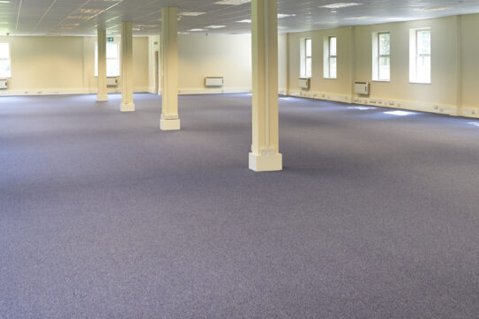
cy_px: 75
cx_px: 319
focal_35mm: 49
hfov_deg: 39.9
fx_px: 652
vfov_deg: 27.1
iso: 800
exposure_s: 1/50
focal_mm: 20
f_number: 4
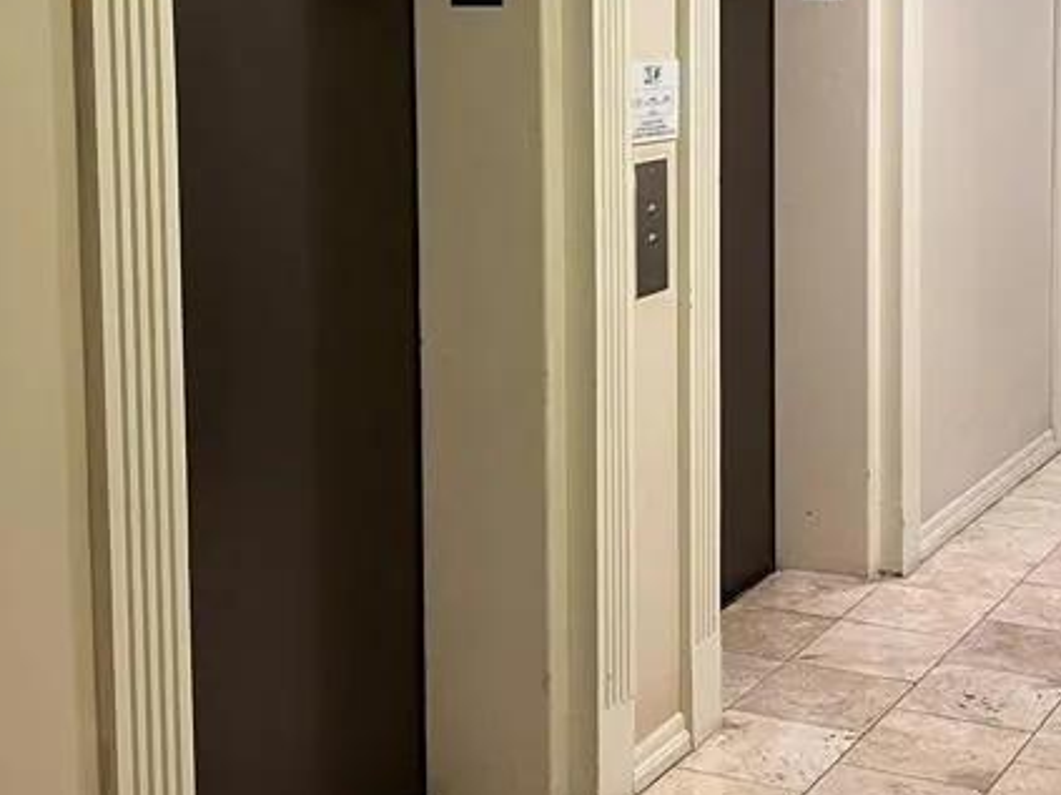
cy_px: 168
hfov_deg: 30.5
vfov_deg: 23.0
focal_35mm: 63
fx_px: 1930
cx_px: 702
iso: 320
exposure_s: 1/60
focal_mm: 5.7
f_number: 1.5
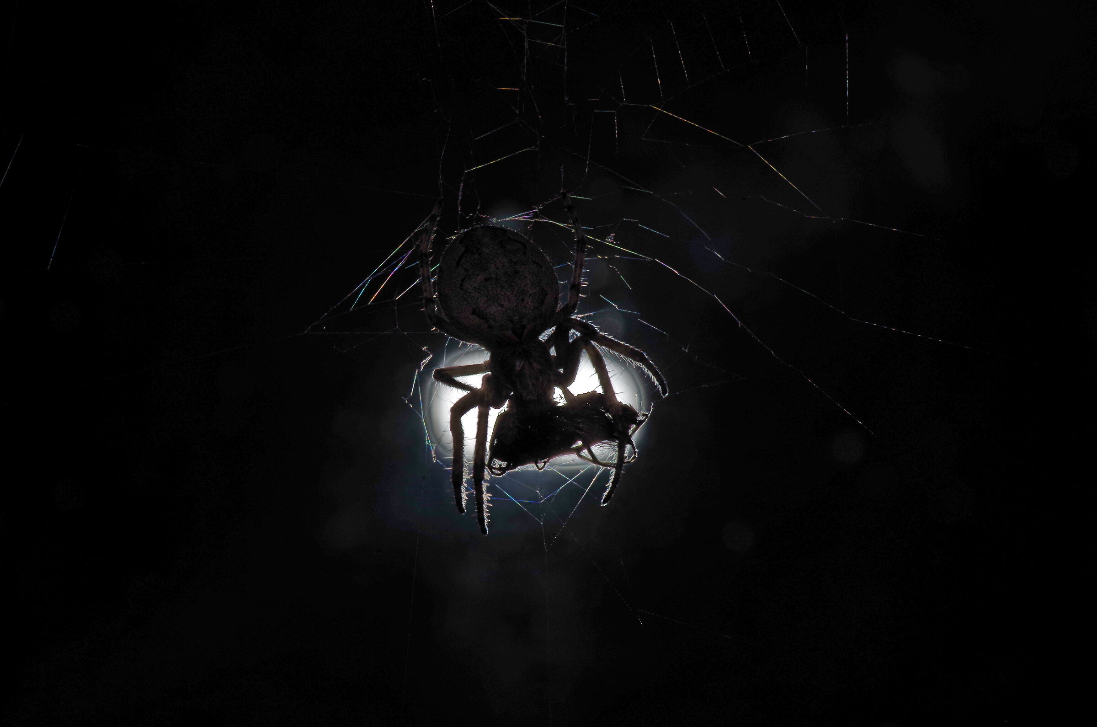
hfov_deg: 15.2
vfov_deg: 10.1
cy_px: 364
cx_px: 548
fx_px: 4106
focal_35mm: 135
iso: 100
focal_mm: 90
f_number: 16
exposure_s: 1/60
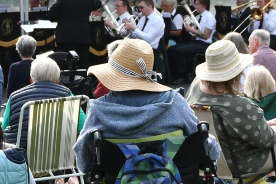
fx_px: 2146
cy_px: 67
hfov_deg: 7.3
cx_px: 1
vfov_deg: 4.9
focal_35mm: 280
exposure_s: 1/800
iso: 400
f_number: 8
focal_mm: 48
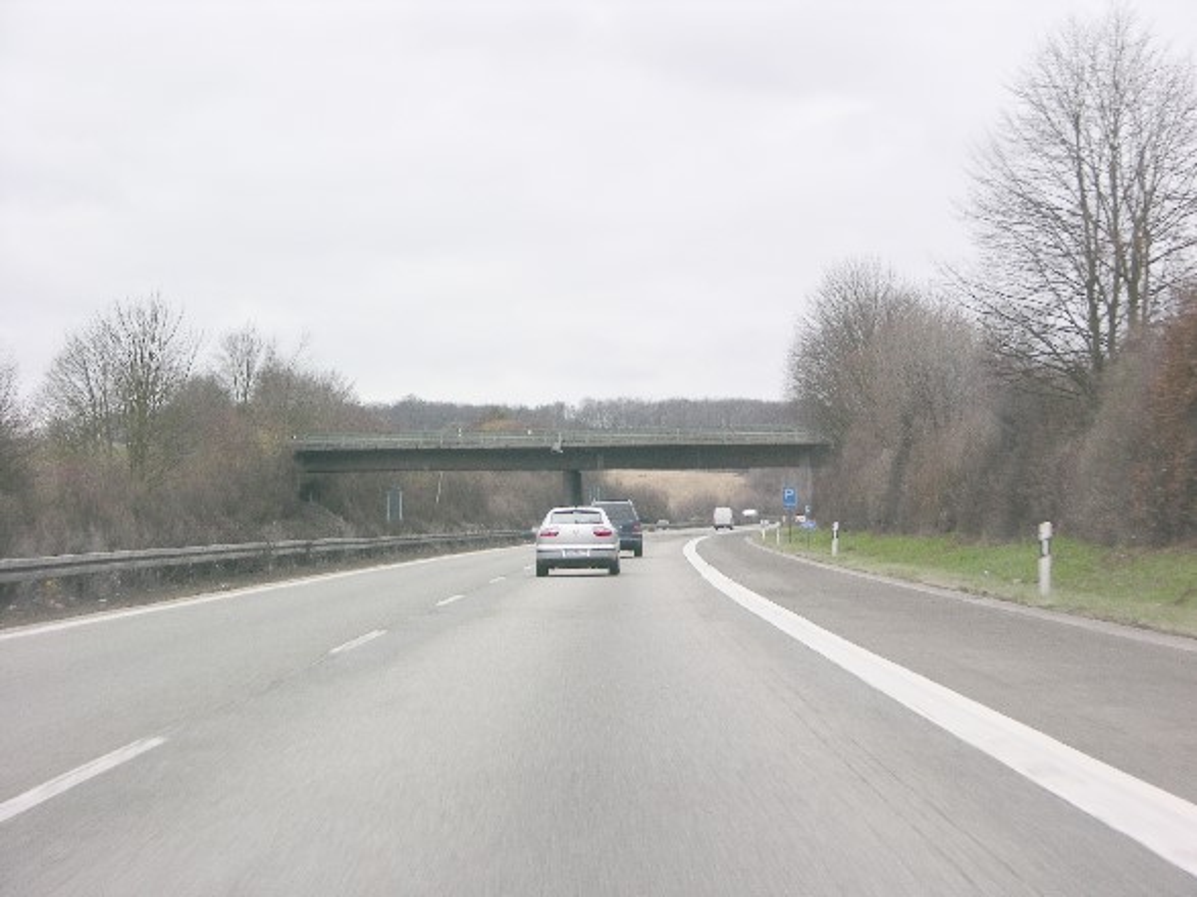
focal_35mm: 110
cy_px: 448
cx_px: 598
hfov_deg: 17.9
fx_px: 3803
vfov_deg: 13.5
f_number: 4.1
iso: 50
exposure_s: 1/79.2
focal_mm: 27.3
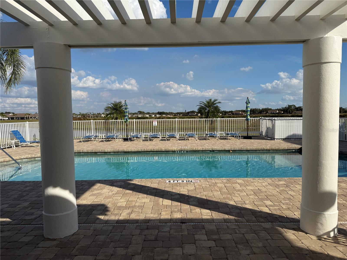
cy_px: 130
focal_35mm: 24
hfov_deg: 71.6
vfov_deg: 56.8
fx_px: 241
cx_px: 174
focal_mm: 6.76
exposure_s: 1/8130
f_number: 1.78
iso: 80
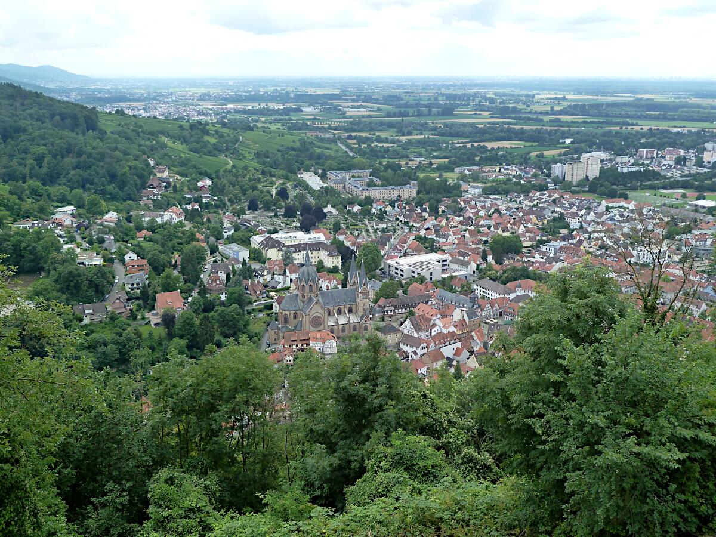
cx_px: 358
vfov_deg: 38.7
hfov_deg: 50.1
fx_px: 765
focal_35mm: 37
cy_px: 268
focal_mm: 6.1
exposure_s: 1/250
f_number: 4
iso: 125
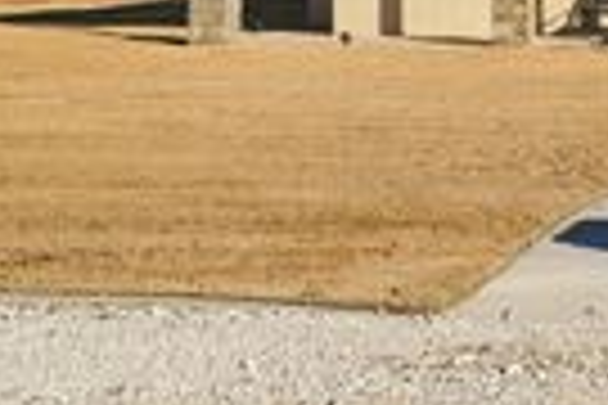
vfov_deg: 13.3
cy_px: -83
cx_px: 1031
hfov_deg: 17.3
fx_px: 1689
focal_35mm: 100
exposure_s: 1/4000
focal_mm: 18
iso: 640
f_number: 8
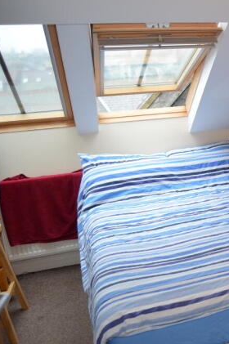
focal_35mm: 42
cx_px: 263
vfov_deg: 46.4
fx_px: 401
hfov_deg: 28.4
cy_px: 169
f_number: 3.5
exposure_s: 1/60
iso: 560
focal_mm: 18
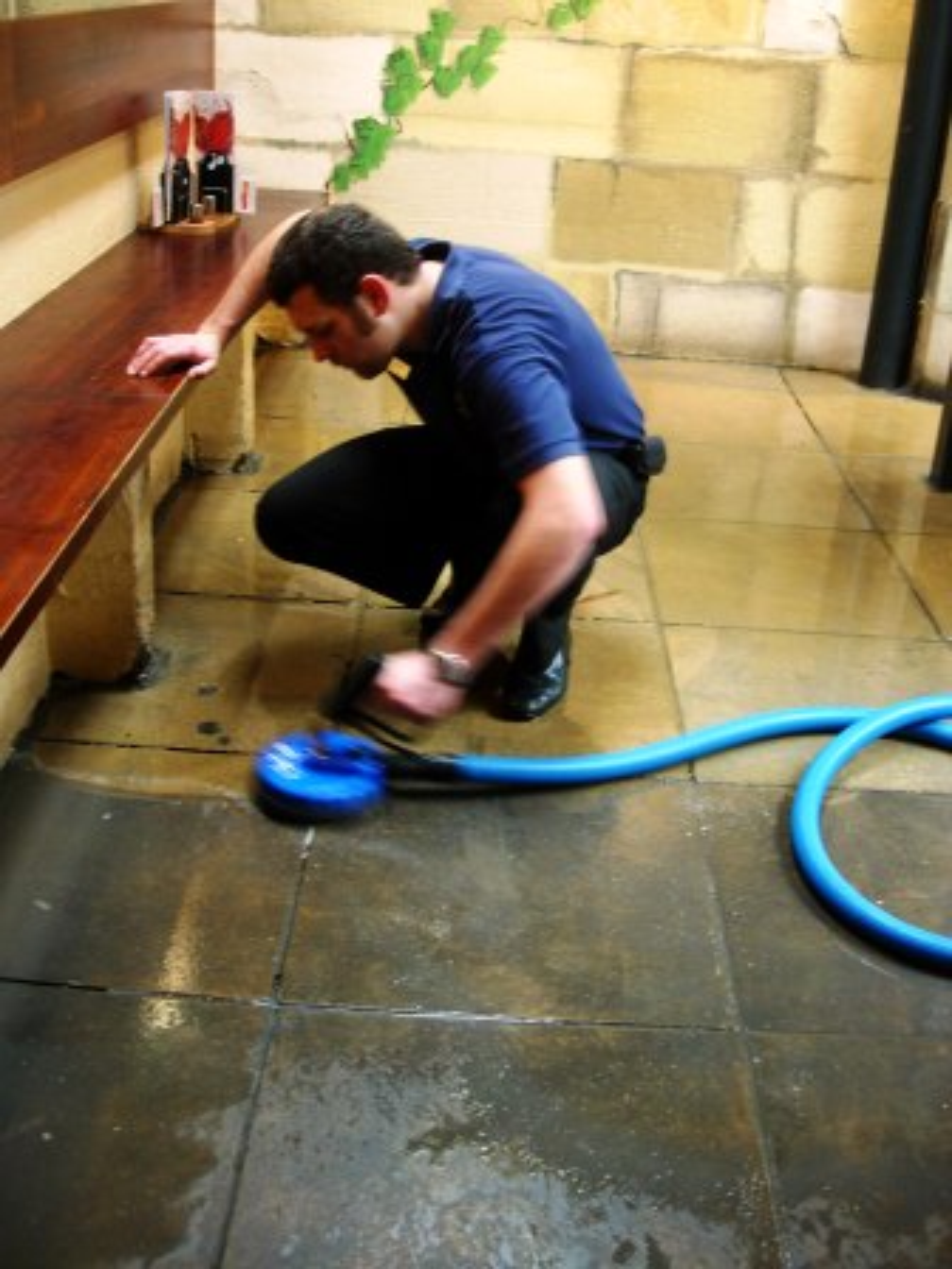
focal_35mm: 38
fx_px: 1393
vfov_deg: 49.0
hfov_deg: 37.7
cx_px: 476
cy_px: 634
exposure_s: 1/4.6
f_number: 2.8
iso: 79
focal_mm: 7.8
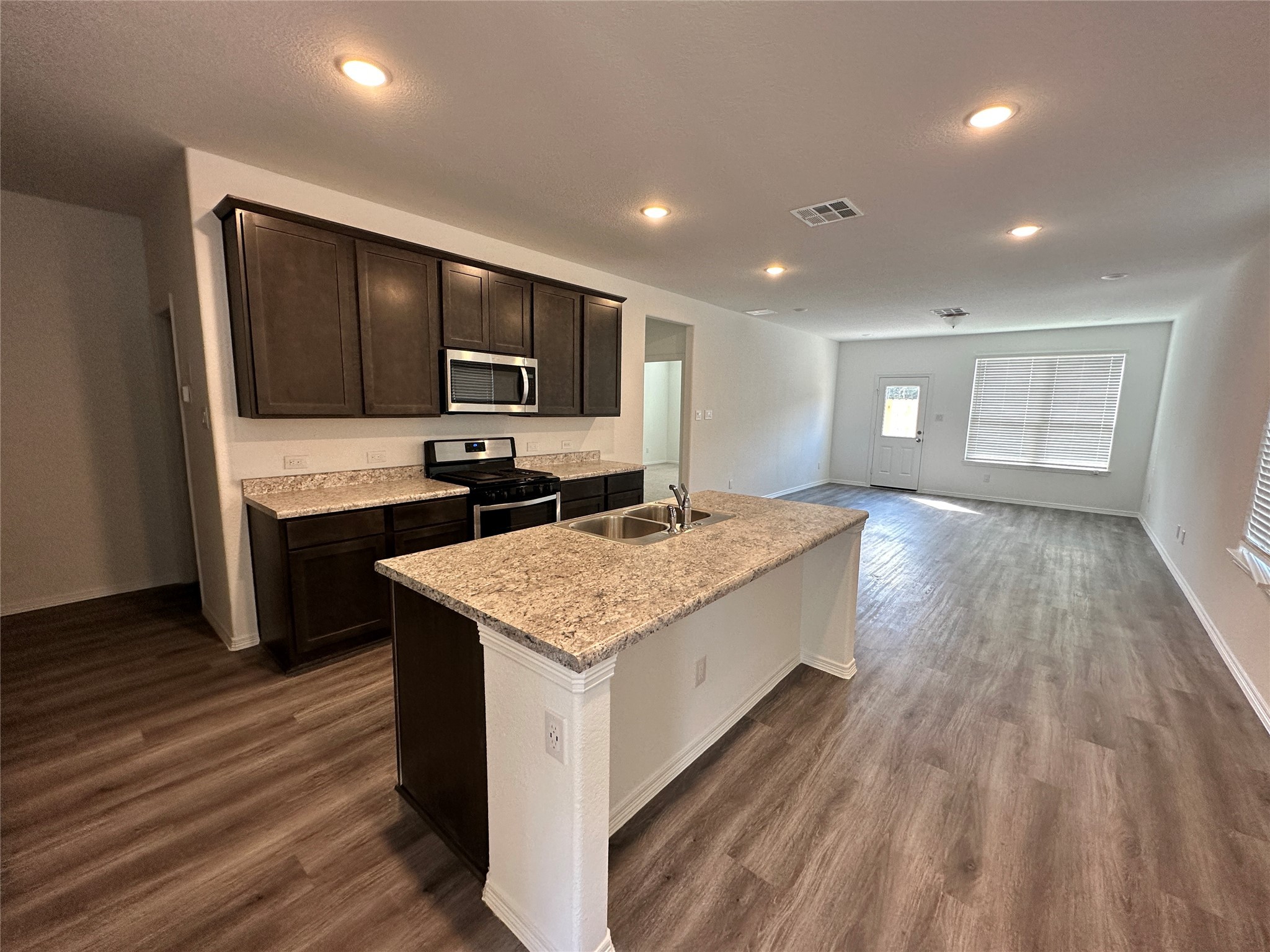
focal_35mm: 14
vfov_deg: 85.7
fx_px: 514
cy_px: 476
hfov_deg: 102.1
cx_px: 635
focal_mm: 2.22
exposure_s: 1/120
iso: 160
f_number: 2.2
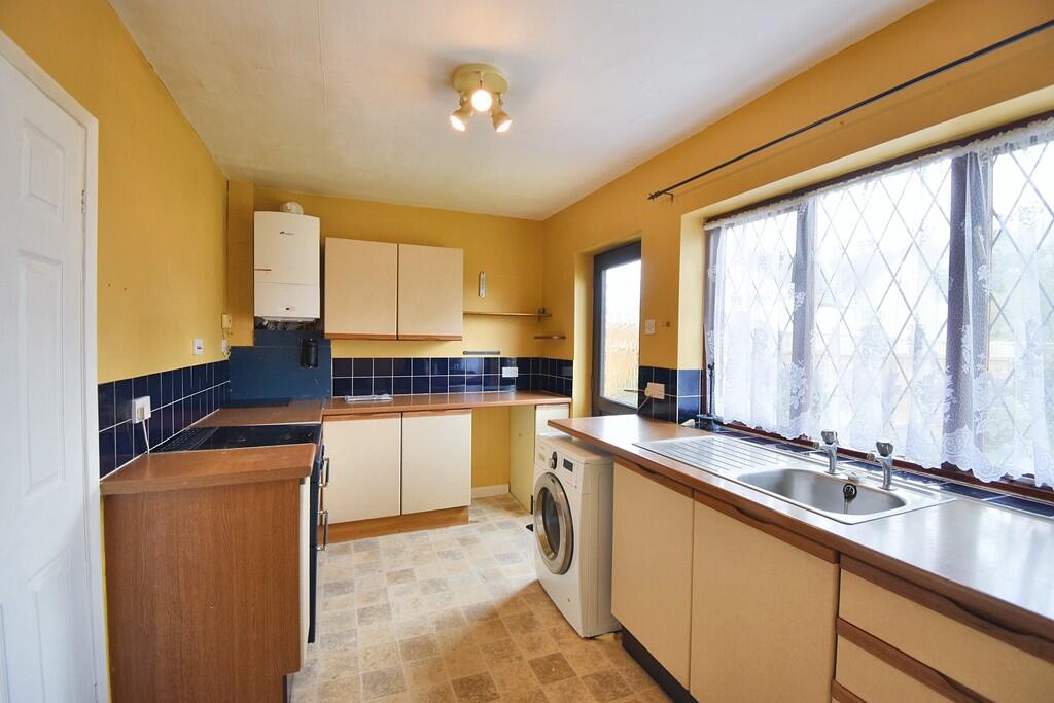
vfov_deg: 77.3
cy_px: 352
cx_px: 527
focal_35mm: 15
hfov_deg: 100.4
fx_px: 439
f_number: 4.5
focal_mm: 10
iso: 100
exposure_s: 1/40
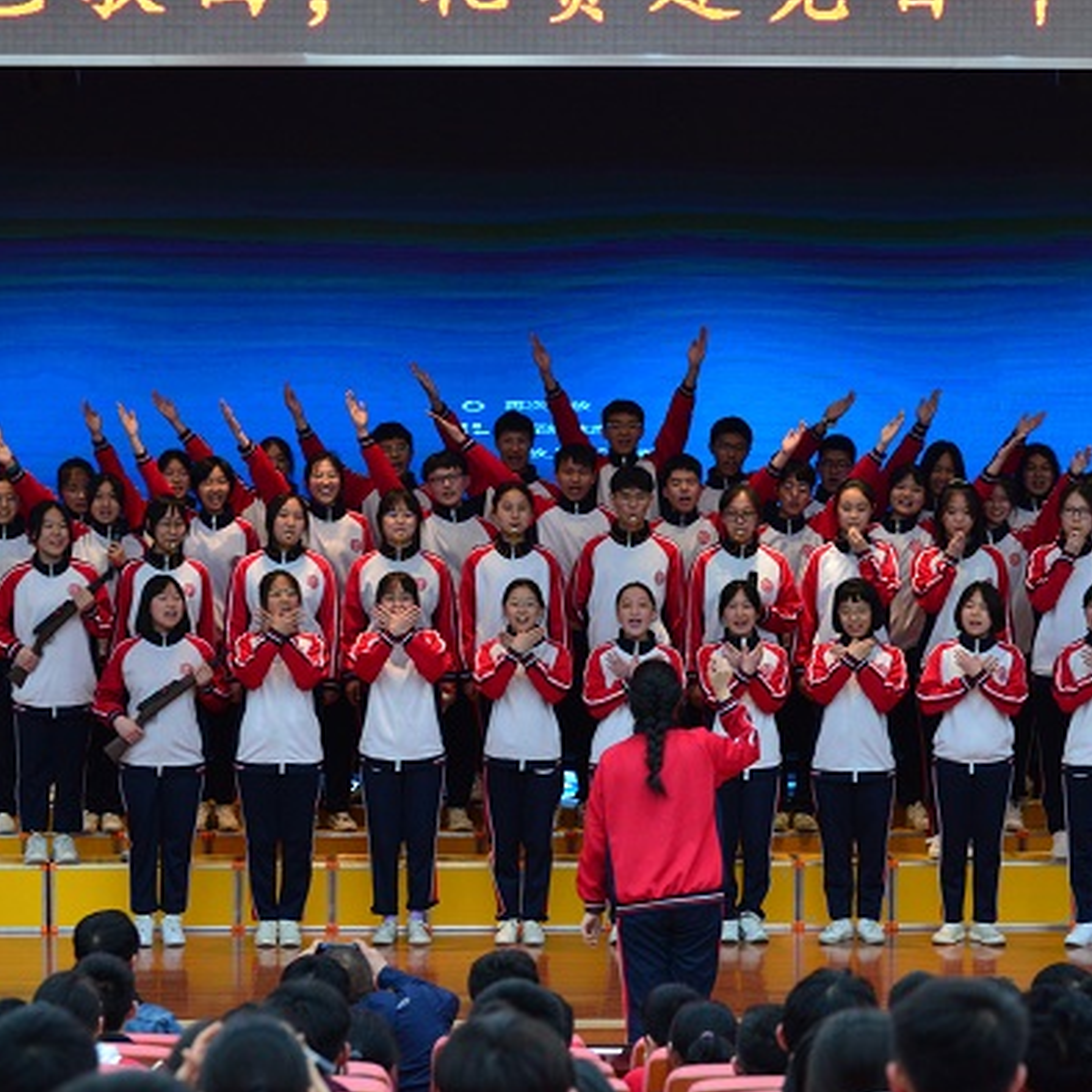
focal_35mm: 129
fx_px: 4604
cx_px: 605
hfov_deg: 13.5
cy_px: 550
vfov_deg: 13.5
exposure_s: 1/160
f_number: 6.3
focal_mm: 100
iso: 2000
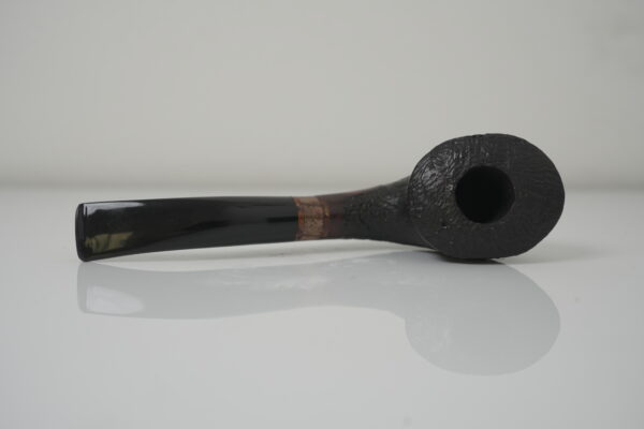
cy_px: 214
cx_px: 322
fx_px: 894
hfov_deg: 39.6
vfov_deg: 27.0
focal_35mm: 50
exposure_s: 1/125
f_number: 5.6
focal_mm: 50
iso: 500
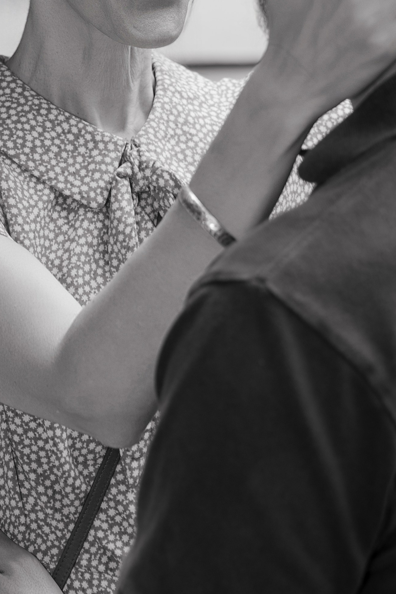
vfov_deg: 14.0
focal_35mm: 146
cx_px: 207
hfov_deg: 9.4
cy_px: 106
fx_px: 2409
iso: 125
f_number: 5
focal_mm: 70
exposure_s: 1/100
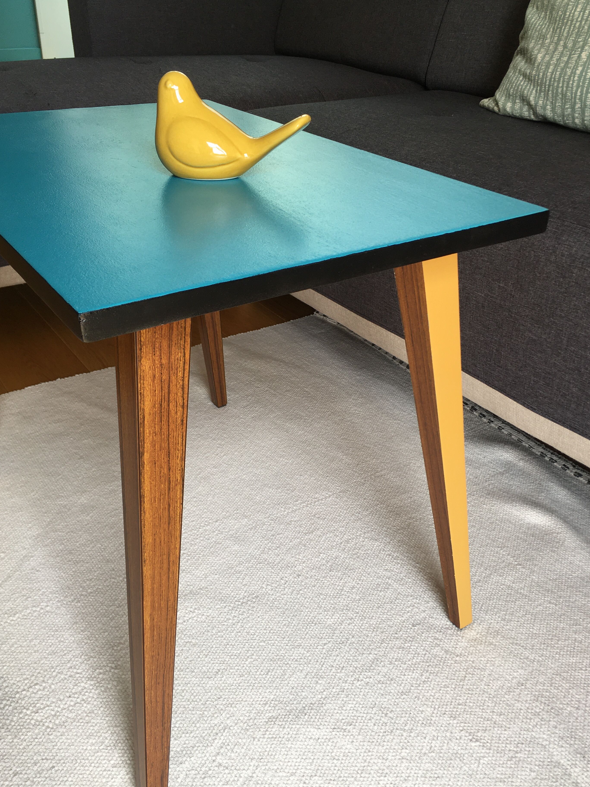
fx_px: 727
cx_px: 309
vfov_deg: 56.7
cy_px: 430
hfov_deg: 44.2
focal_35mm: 32
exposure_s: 1/50
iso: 25
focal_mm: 4.15
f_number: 2.2
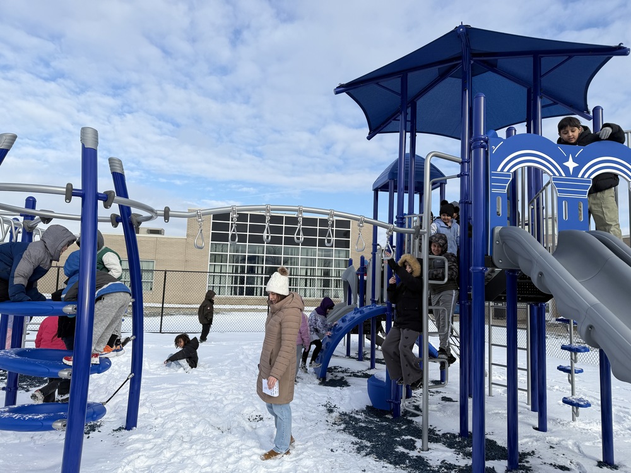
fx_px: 437
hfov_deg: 71.6
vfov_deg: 56.8
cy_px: 236
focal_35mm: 24
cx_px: 316
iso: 80
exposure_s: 1/3953
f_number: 1.78
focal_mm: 6.76
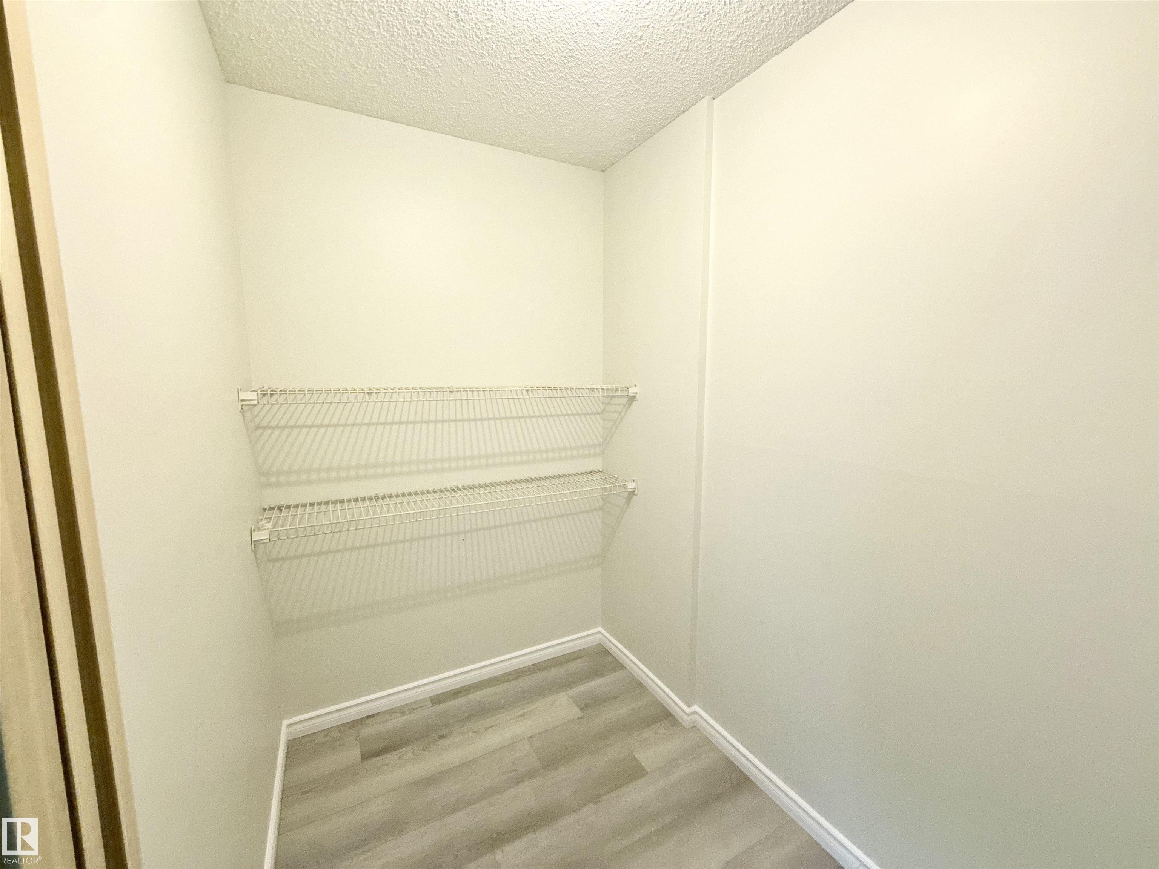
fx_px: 469
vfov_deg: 85.7
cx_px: 580
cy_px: 434
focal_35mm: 14
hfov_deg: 102.1
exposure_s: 1/60
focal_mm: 2.22
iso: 250
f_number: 2.2
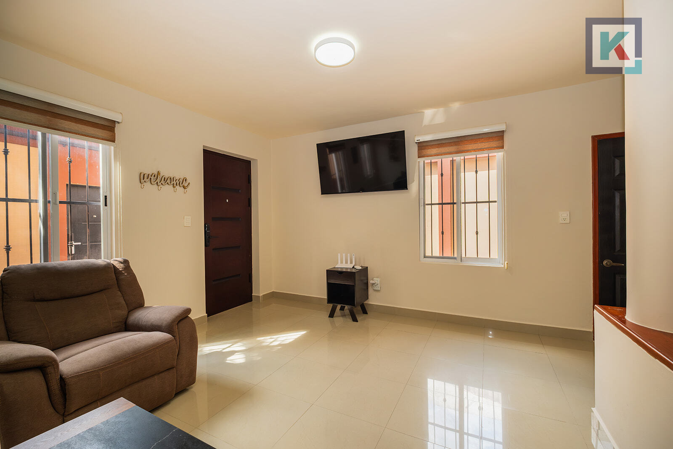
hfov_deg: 100.4
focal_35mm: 15
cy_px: 224
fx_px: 280
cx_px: 336
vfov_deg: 77.3
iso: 250
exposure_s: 1/100
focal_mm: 10
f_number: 4
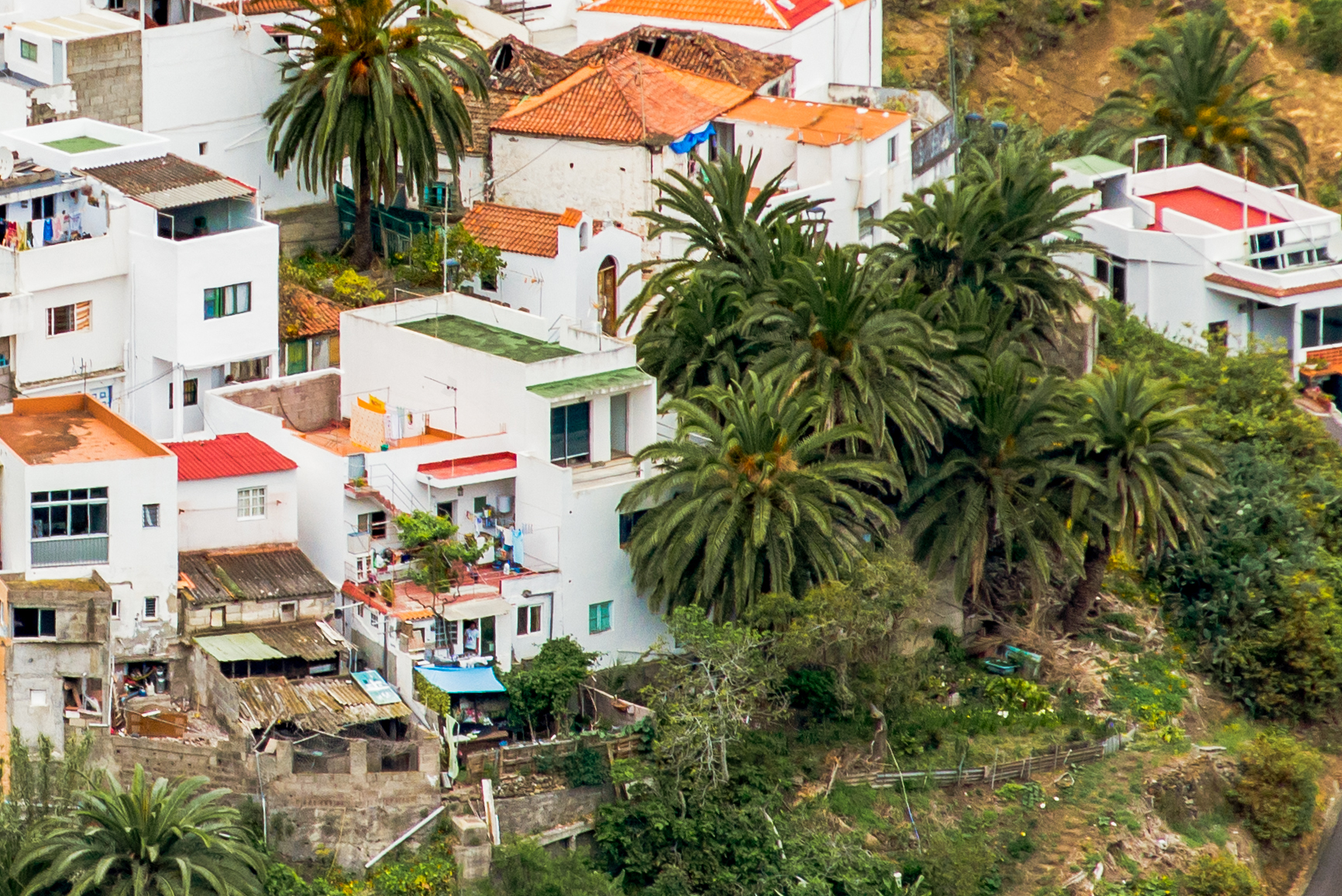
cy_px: 71
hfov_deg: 3.2
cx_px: 9
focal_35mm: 652
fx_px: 24312
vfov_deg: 2.1
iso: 640
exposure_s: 1/1250
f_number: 8
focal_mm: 190
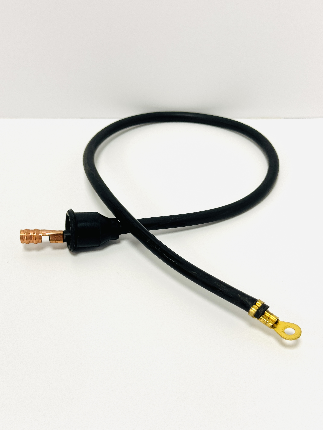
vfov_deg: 39.7
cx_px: 162
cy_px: 215
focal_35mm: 48
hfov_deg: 30.3
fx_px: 597
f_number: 1.78
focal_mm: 6.76
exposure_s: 1/100
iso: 50
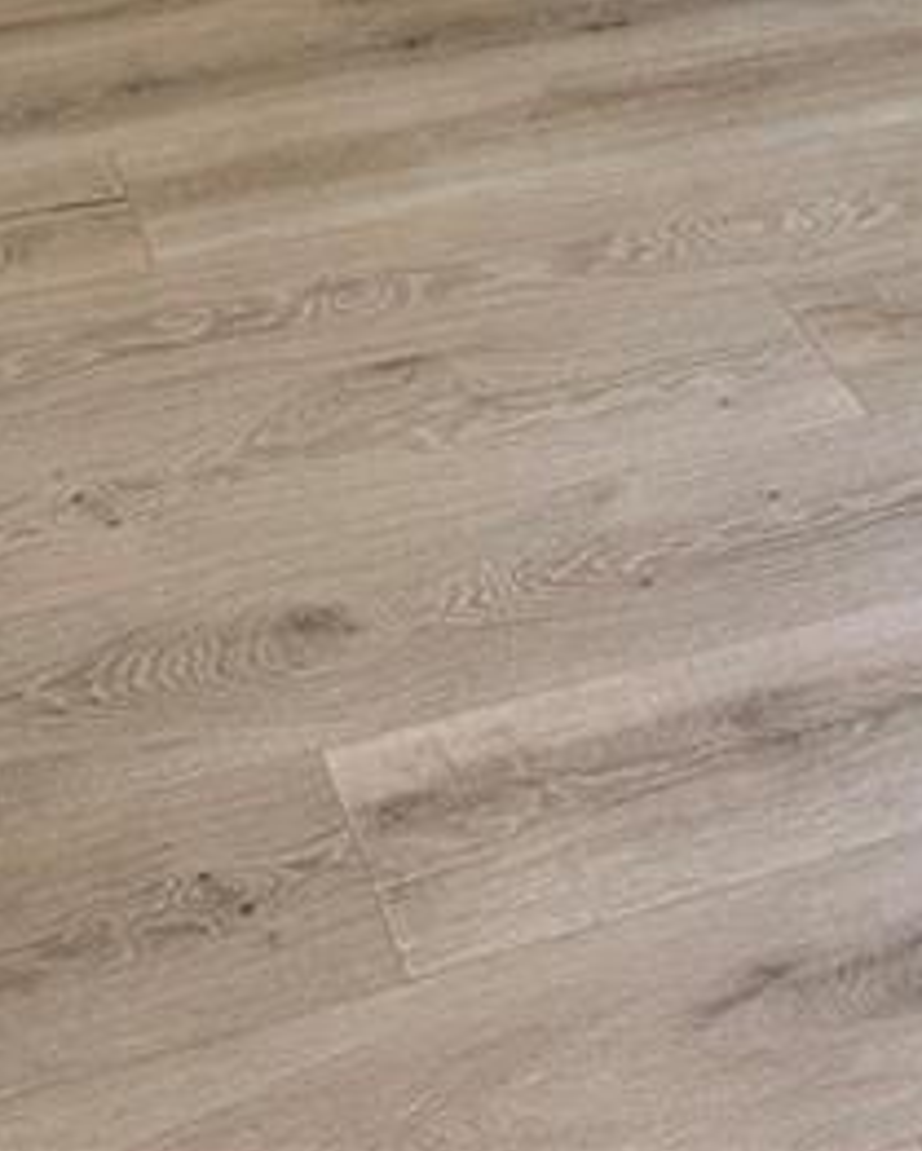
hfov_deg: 22.1
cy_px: -538
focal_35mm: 69
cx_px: 340
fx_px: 2352
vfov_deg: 22.8
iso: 100
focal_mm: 6.86
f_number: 1.78
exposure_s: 1/120
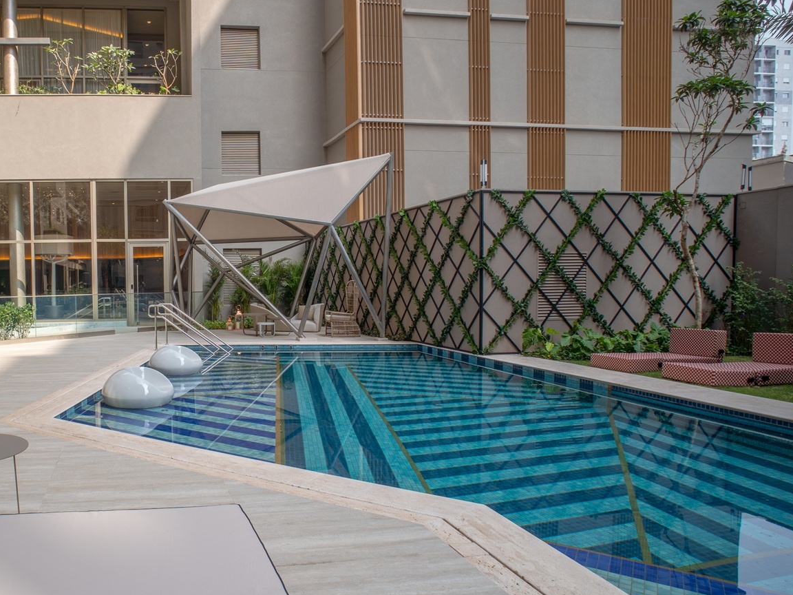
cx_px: 198
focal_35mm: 25
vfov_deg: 55.3
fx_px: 567
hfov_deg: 65.6
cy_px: 309
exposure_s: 1/250
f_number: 8
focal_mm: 11
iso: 125
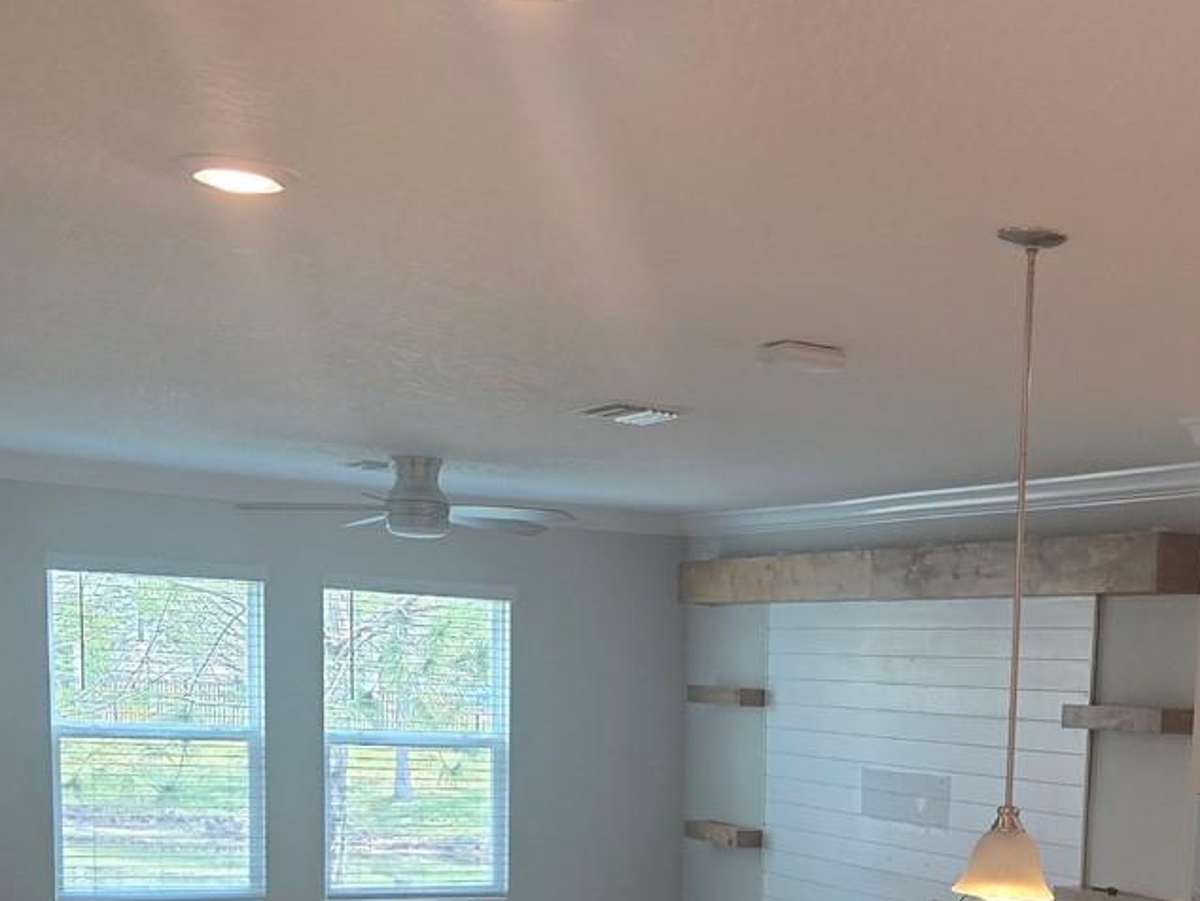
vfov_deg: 23.7
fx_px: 2011
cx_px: 1058
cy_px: 988
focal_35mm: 58
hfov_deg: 31.8
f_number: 1.7
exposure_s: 1/120
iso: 80
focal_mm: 6.3
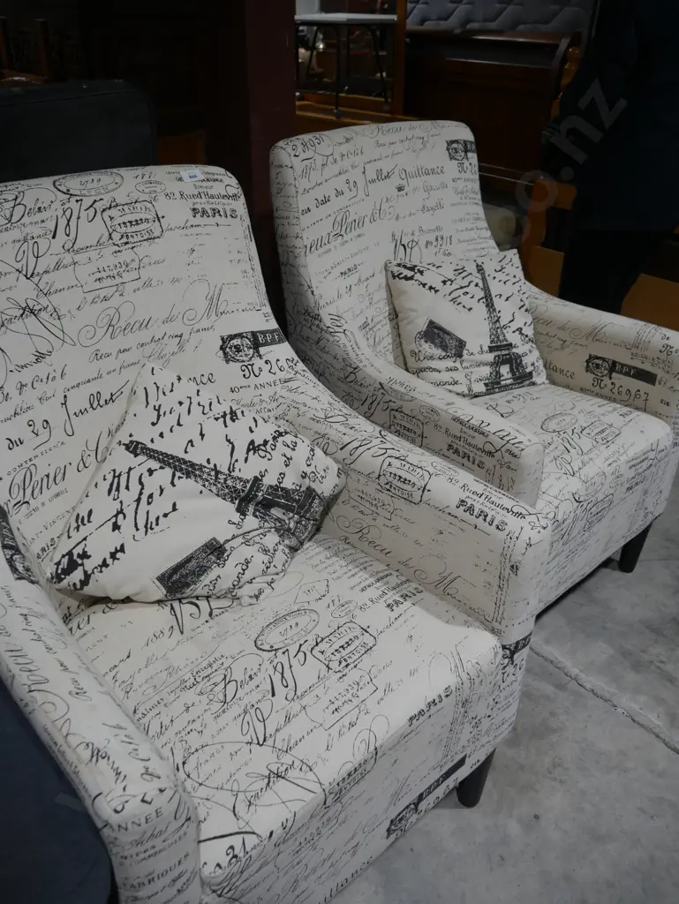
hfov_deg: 49.8
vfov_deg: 63.4
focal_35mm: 28
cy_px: 452
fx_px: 732
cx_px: 340
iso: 200
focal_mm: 14
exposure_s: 1/125
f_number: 3.5
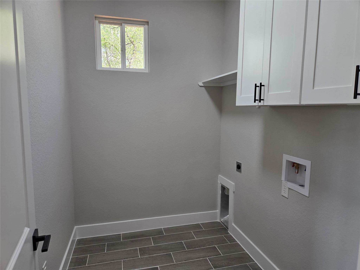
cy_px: 135
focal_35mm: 23
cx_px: 180
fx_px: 239
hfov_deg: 73.9
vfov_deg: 58.9
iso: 100
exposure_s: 1/120
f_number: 1.8
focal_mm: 5.4
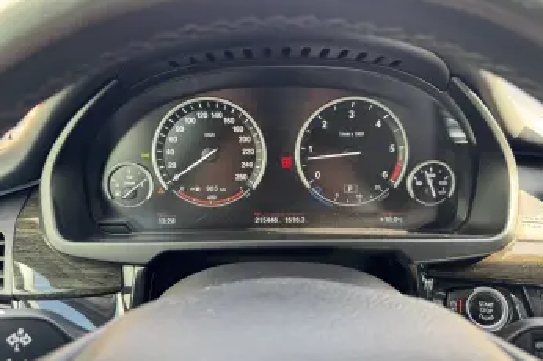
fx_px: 392
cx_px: 276
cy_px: 176
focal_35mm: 26
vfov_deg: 49.5
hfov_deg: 69.4
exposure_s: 1/121
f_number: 1.78
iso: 160
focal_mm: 6.76
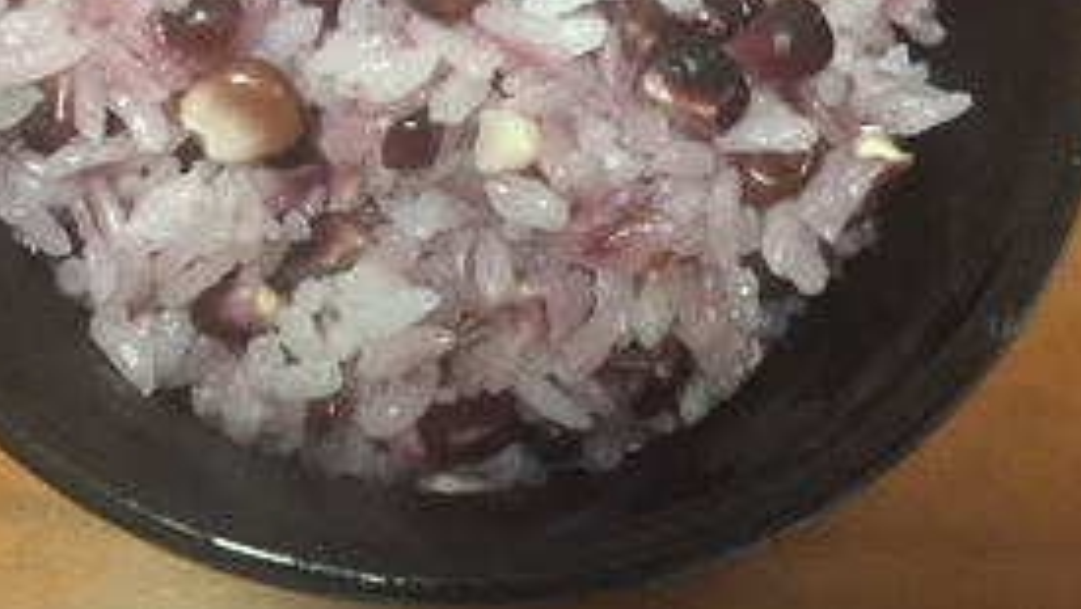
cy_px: 31
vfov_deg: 25.0
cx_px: 452
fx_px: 1319
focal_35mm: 46
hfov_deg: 44.4
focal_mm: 4.15
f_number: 2.2
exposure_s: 1/15
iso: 320
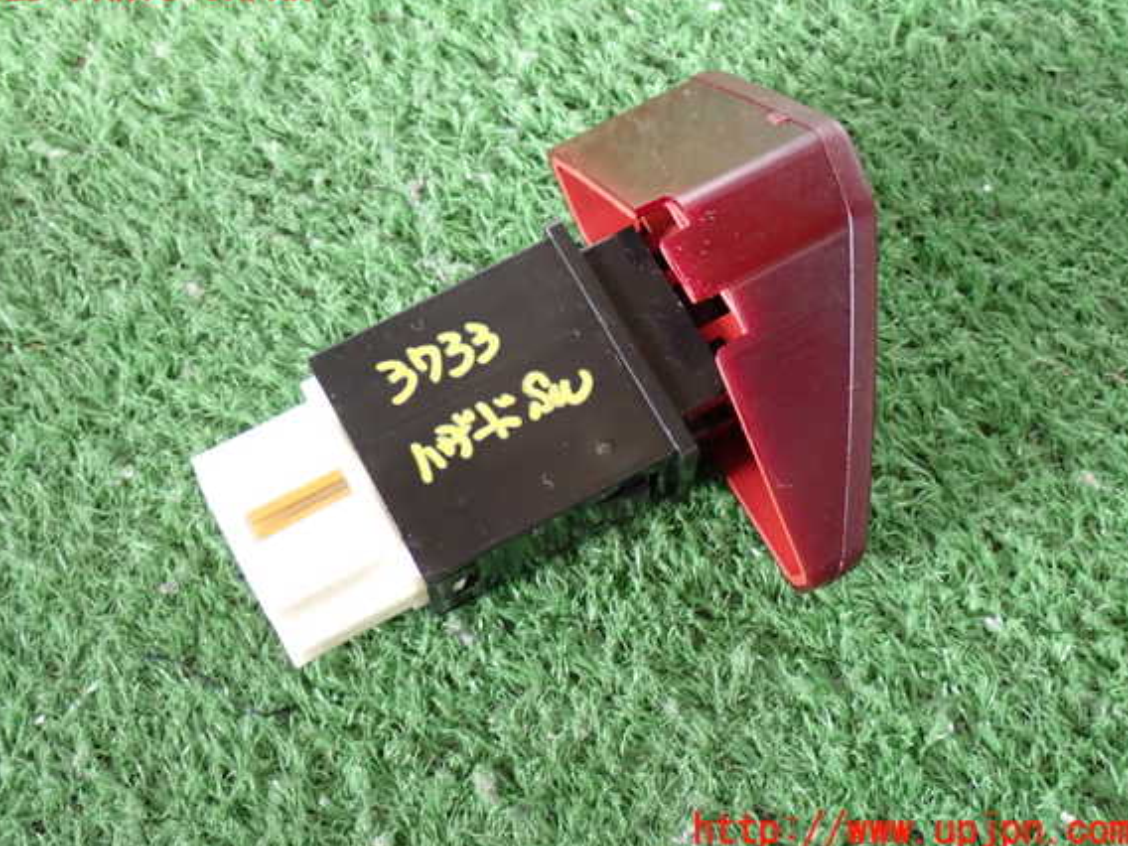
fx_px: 1857
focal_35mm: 57
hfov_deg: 33.8
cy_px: 409
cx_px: 546
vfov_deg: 25.7
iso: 800
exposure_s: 1/25
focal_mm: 9.65
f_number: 3.3
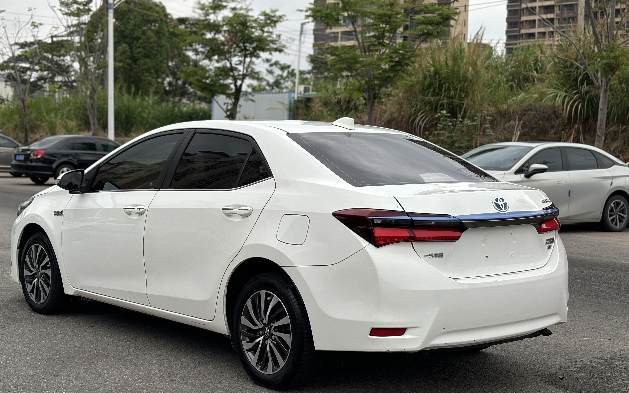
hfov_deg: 36.3
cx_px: 310
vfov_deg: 23.1
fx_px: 960
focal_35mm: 56
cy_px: 203
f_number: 1.6
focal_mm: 5.96
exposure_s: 1/289
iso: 32
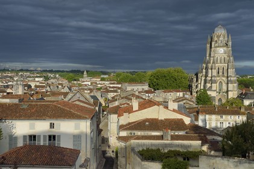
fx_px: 338
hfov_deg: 41.1
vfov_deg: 28.0
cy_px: 84
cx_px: 127
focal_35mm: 48
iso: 200
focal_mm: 48
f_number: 13
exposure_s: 1/320
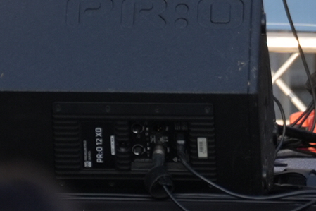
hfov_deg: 1.3
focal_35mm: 1560
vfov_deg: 0.9
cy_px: -486
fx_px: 13688
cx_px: -298
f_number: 3.5
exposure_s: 1/800
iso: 250
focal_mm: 200
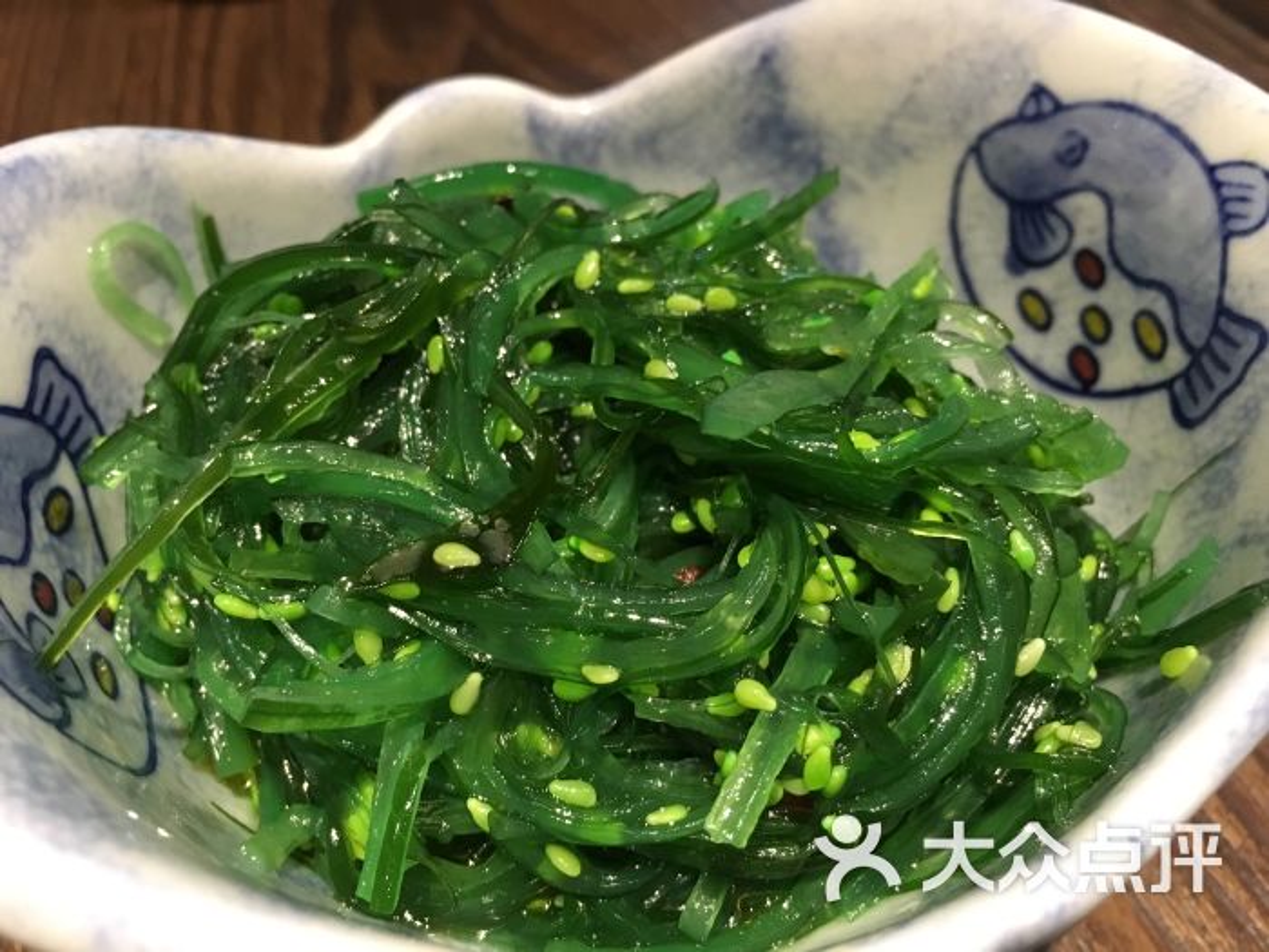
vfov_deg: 48.2
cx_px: 634
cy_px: 476
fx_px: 1063
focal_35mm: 29
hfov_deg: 61.7
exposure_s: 1/25
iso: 200
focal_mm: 4.15
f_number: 2.2
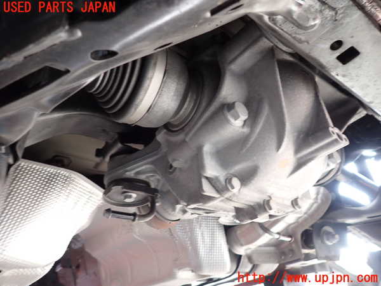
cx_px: 190
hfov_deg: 69.4
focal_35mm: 25
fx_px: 275
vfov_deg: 54.9
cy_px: 143
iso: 200
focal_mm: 4.5
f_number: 2
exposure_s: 1/50
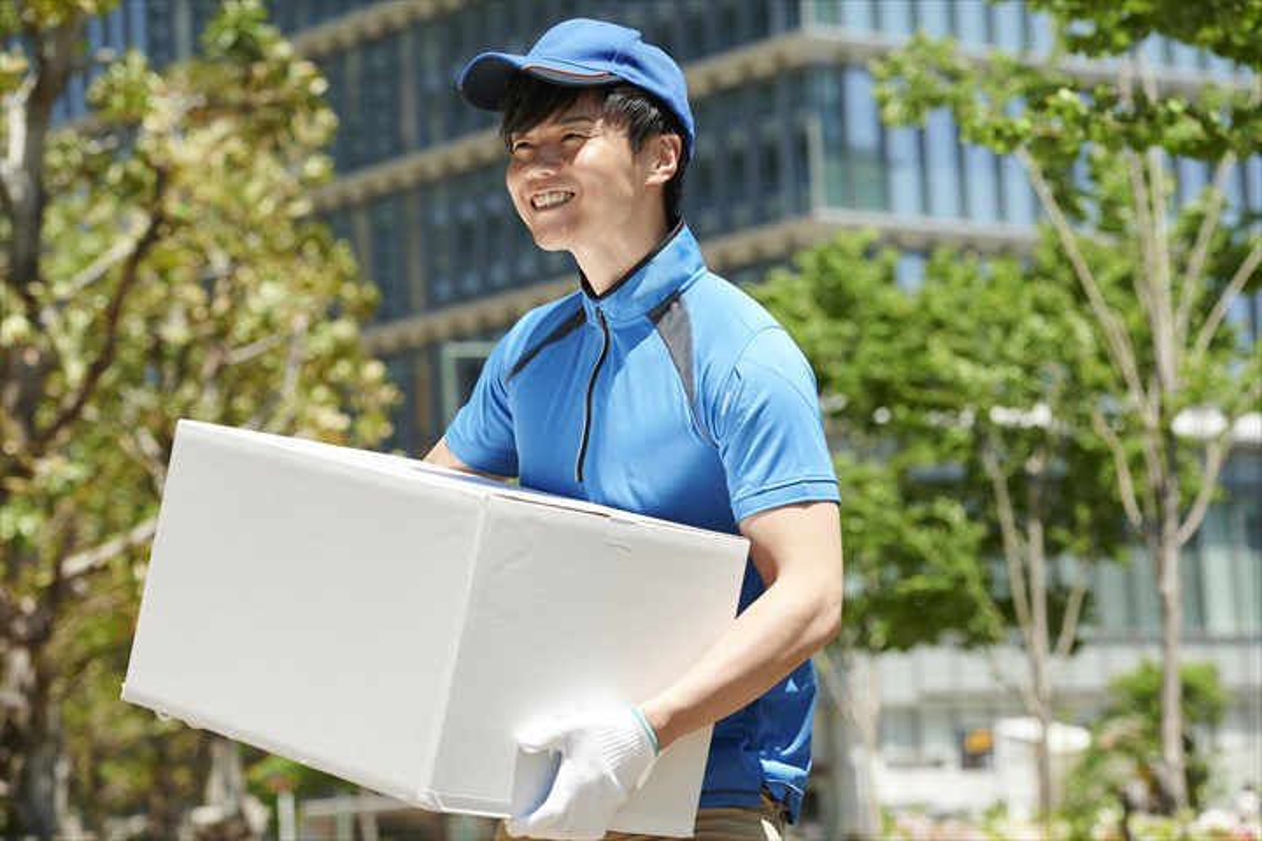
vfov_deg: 13.0
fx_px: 3681
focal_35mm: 105
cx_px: 631
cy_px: 420
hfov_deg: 19.5
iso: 200
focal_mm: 105
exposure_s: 1/800
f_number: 5.6
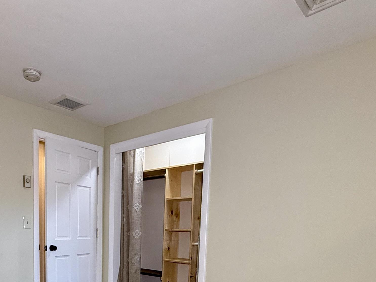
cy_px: 260
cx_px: 130
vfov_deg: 43.5
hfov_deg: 60.4
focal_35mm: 29
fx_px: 315
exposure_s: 1/67
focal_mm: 2.22
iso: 250
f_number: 2.2
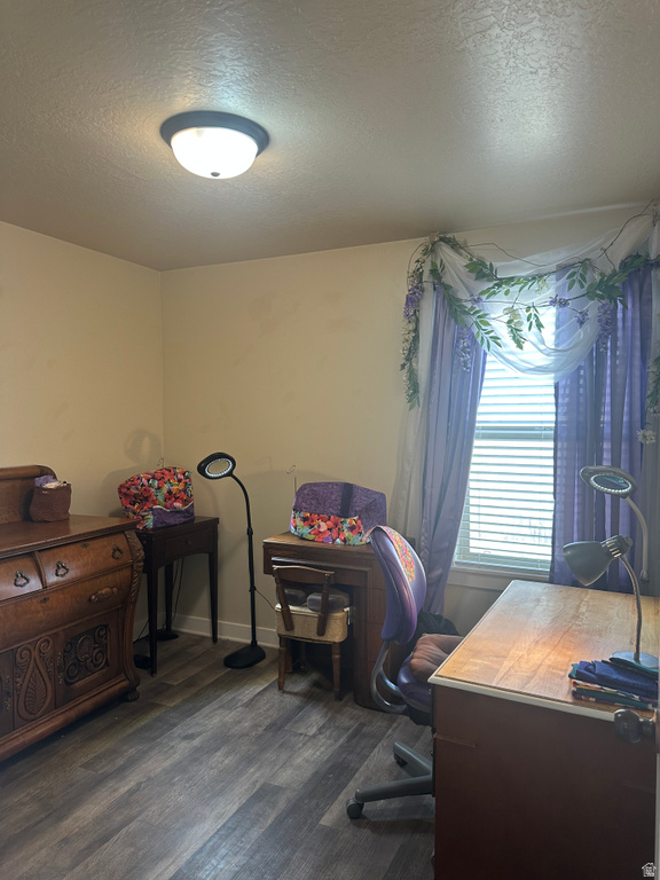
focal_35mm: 24
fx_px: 610
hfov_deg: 56.8
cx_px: 330
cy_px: 440
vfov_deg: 71.6
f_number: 1.78
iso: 160
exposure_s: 1/120
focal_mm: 6.86
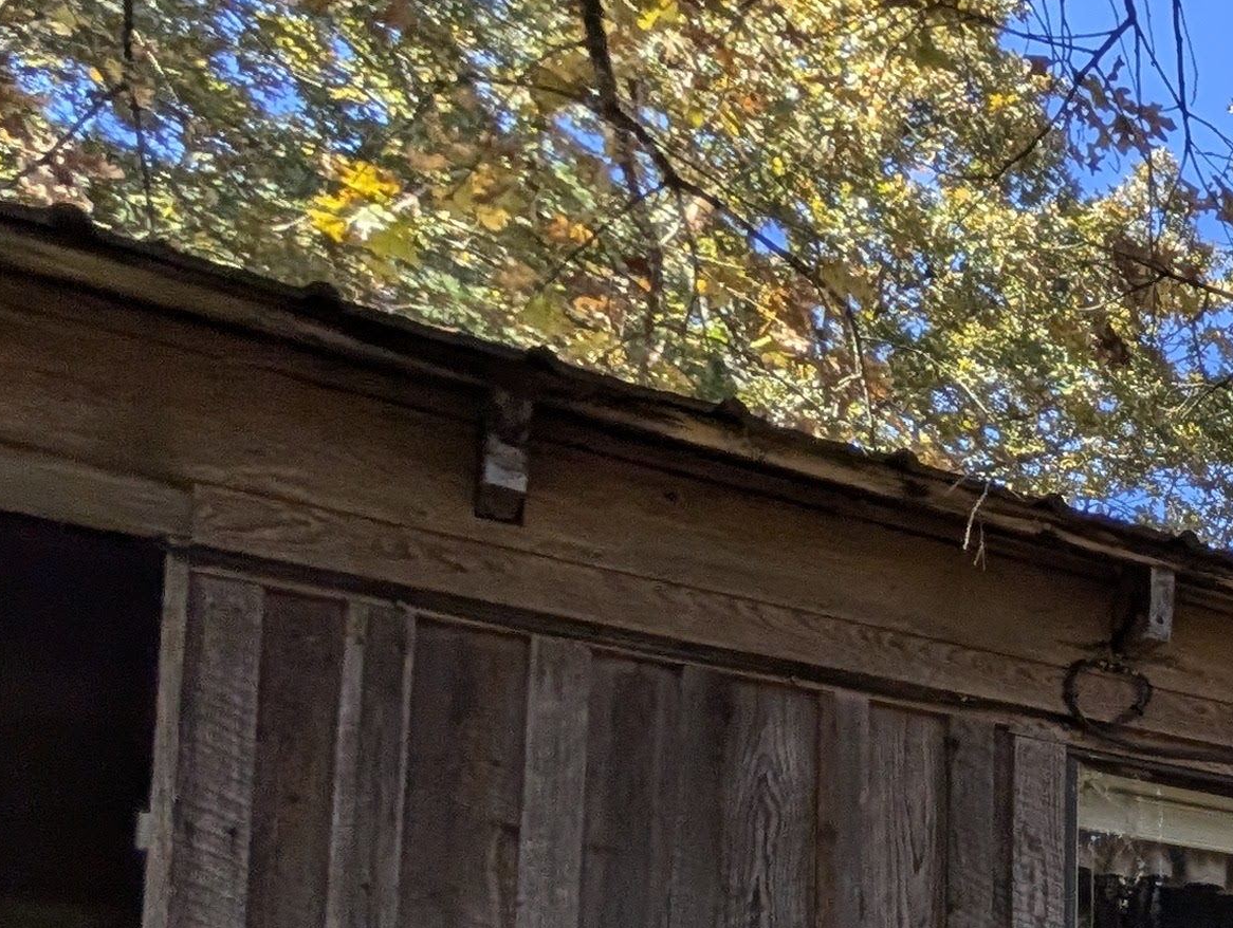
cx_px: 2079
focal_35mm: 42
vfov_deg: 29.3
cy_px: 1133
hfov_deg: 24.8
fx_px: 1498
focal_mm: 2.02
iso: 50
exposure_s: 1/714
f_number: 1.7
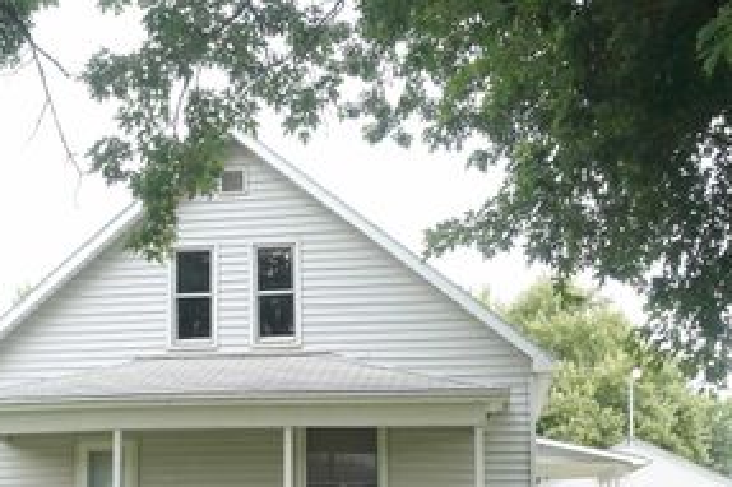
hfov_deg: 32.7
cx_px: 250
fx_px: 1240
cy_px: 422
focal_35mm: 61
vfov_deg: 21.8
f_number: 4
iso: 125
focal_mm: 12.81
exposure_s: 1/100
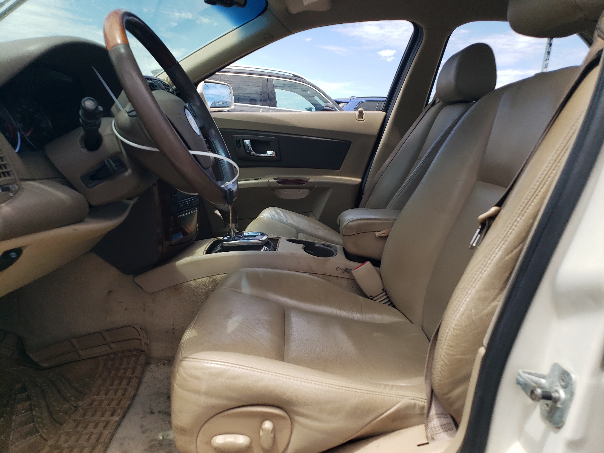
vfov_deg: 53.1
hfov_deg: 67.3
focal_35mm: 26
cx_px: 302
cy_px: 226
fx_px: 454
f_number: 1.5
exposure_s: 1/1667
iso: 50
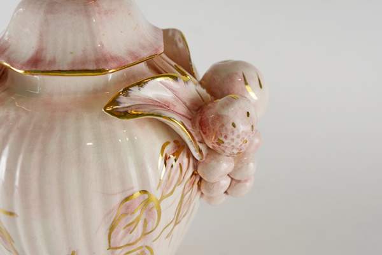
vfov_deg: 40.0
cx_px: 191
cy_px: 128
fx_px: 350
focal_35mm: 33
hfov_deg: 57.2
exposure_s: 1/160
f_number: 6.3
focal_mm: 22
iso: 200
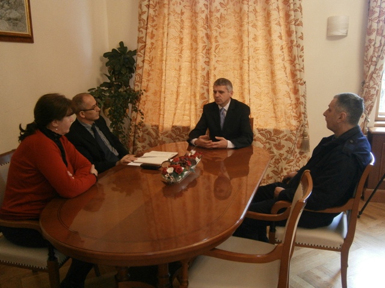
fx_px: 345
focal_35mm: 31
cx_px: 192
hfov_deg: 58.4
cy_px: 144
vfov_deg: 45.4
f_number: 2.9
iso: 400
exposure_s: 1/30
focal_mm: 5.5
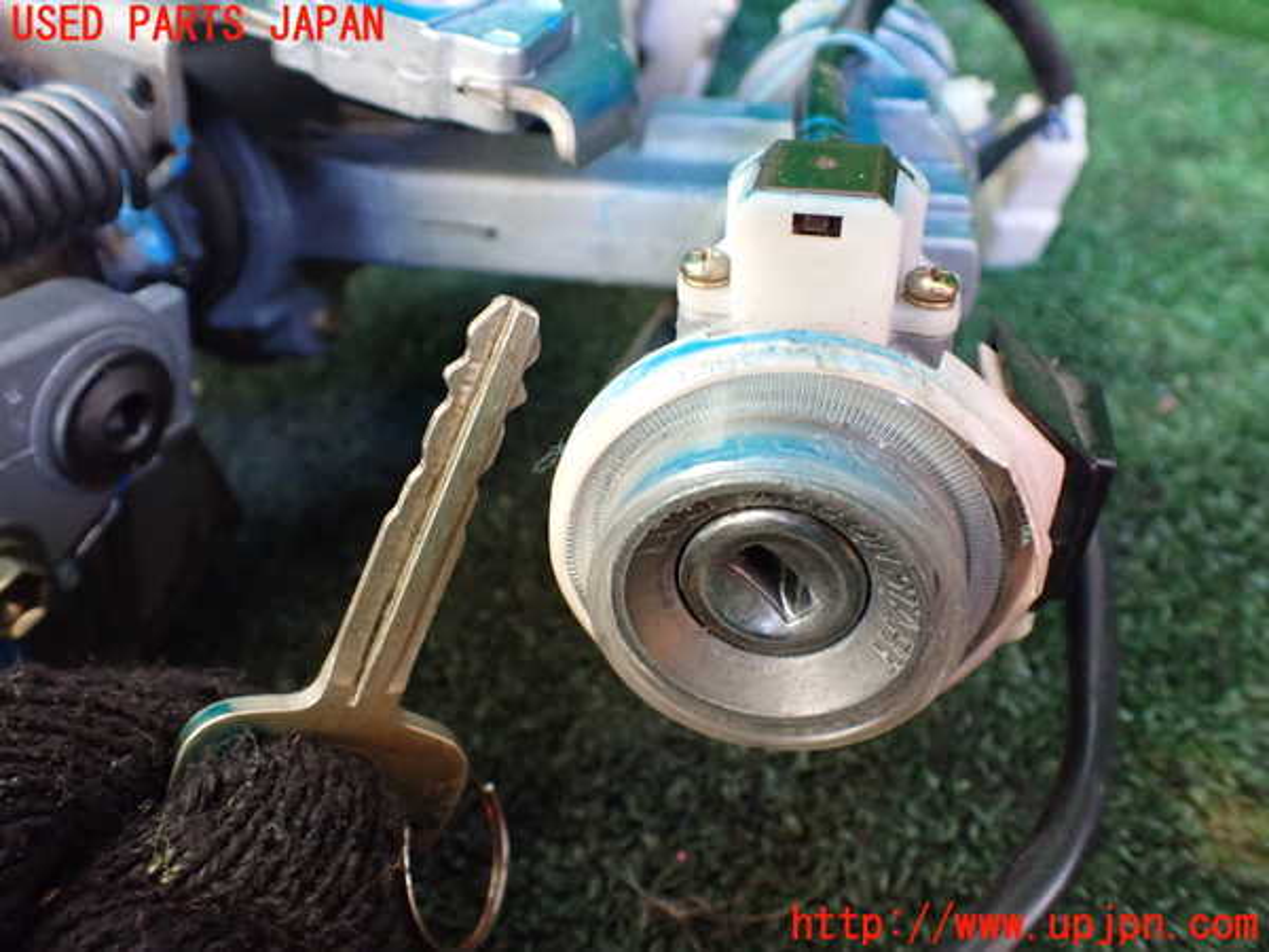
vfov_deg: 46.8
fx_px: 1100
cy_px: 476
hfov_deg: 60.0
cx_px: 634
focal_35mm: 30
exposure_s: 1/80
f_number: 2.3
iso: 800
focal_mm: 5.4
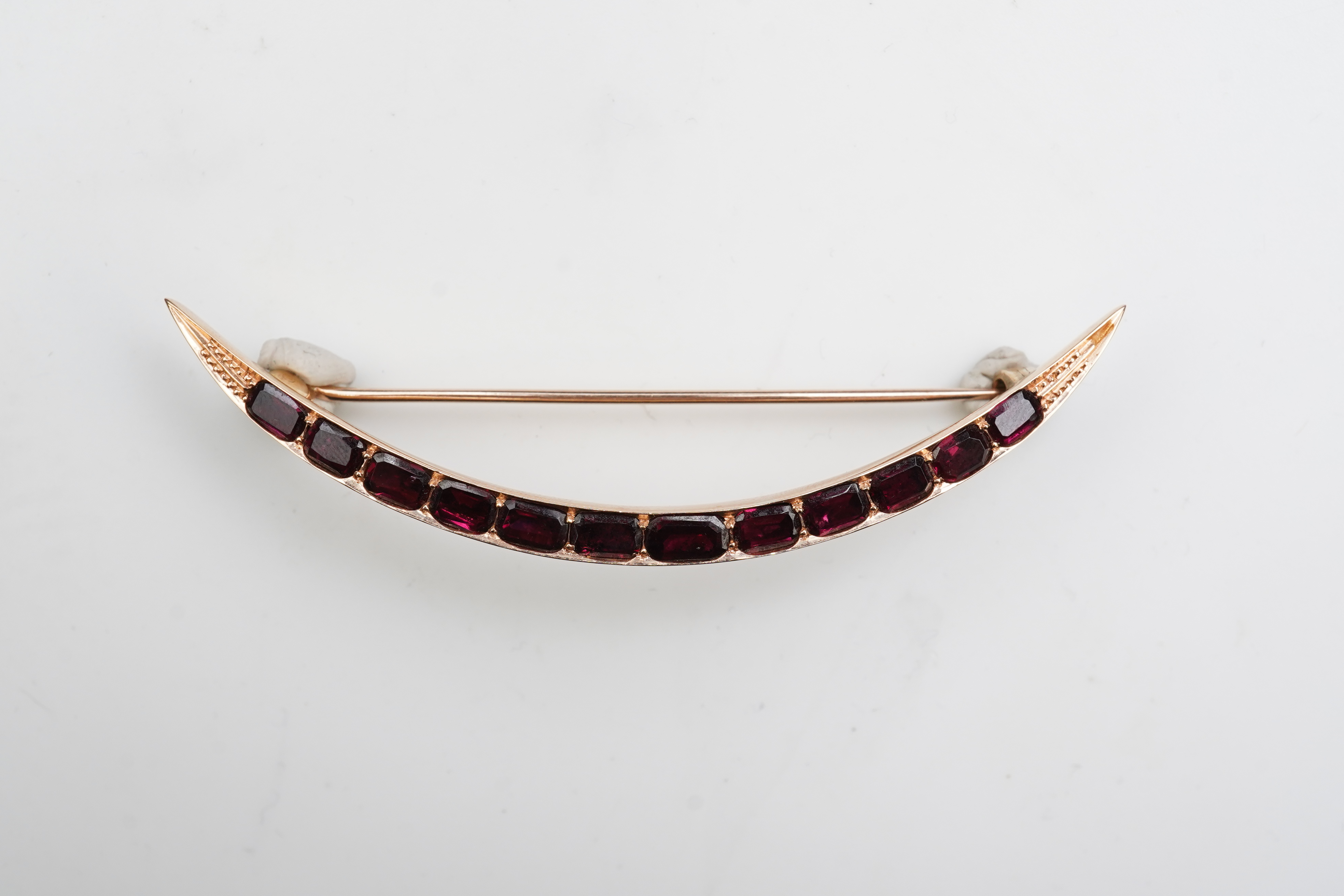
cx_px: 672
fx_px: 1680
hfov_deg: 43.6
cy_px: 448
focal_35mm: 45
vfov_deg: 29.9
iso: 800
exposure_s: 1/100
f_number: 18
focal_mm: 30
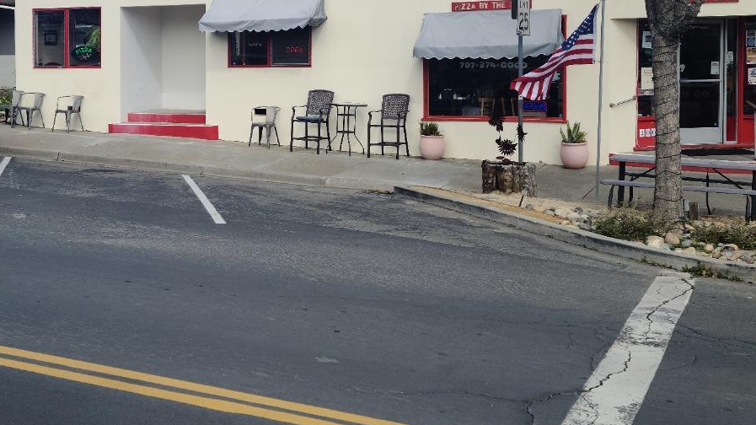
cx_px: 304
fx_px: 1022
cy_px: 94
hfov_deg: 40.4
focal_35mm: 51
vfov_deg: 23.2
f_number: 2
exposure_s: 1/834
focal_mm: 5.9
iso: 25
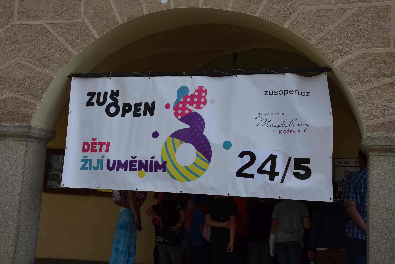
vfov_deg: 29.9
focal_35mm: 45
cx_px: 198
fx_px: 494
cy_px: 132
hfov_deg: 43.6
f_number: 10
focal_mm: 30
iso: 200
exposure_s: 1/400
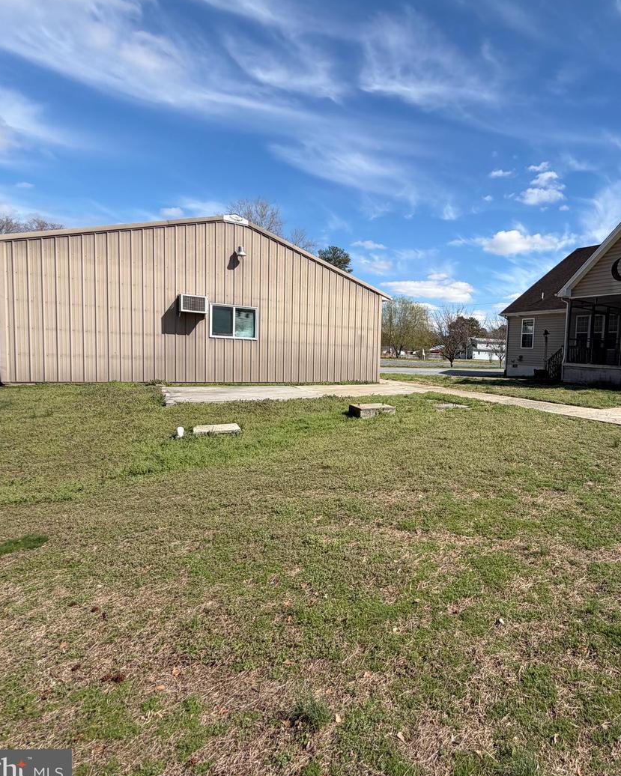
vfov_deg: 83.3
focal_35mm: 19
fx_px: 436
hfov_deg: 65.7
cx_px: 479
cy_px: 388
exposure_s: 1/770
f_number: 2.2
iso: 25
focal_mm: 2.22
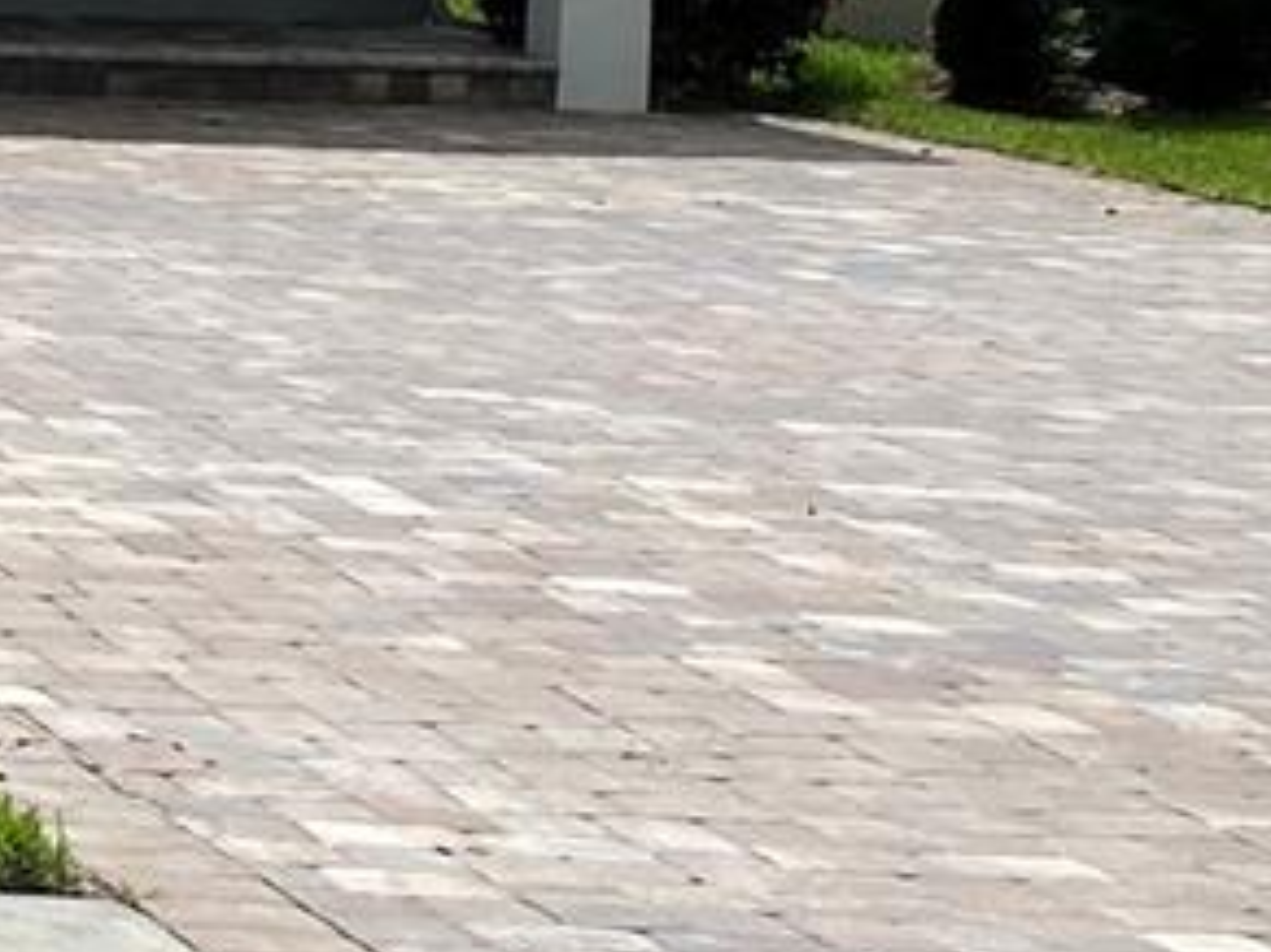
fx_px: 5248
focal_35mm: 143
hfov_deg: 11.9
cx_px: -1485
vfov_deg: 10.3
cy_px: 61
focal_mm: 4.25
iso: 32
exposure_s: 1/5236
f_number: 1.8
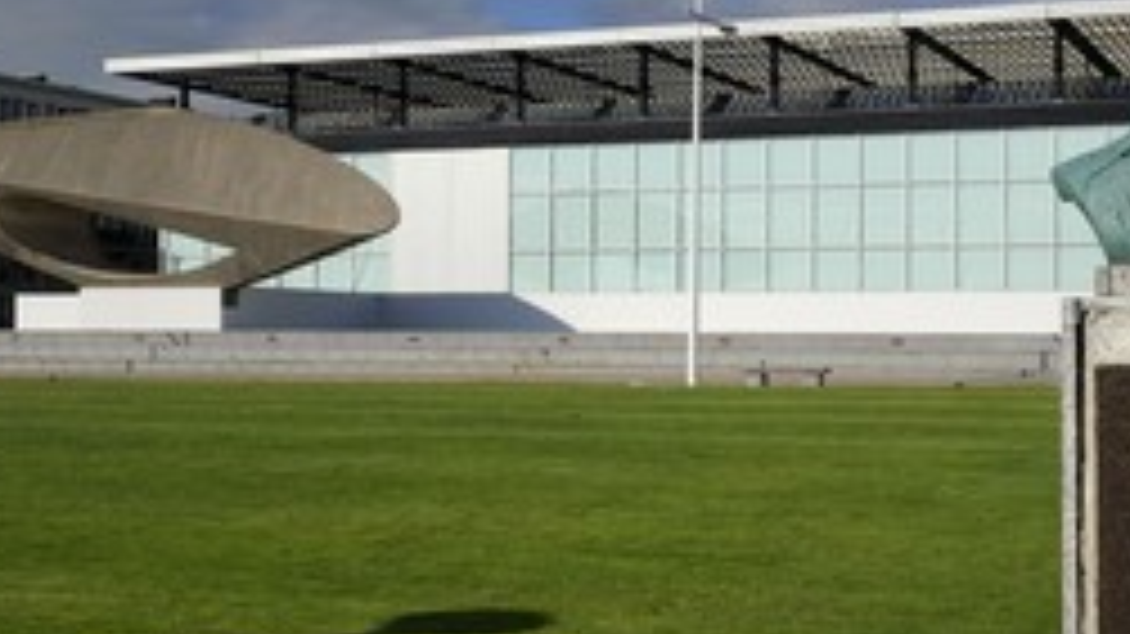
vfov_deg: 21.4
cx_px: 662
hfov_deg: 37.1
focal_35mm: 56
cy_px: 234
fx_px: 1677
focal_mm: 32
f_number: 18
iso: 200
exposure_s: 1/200
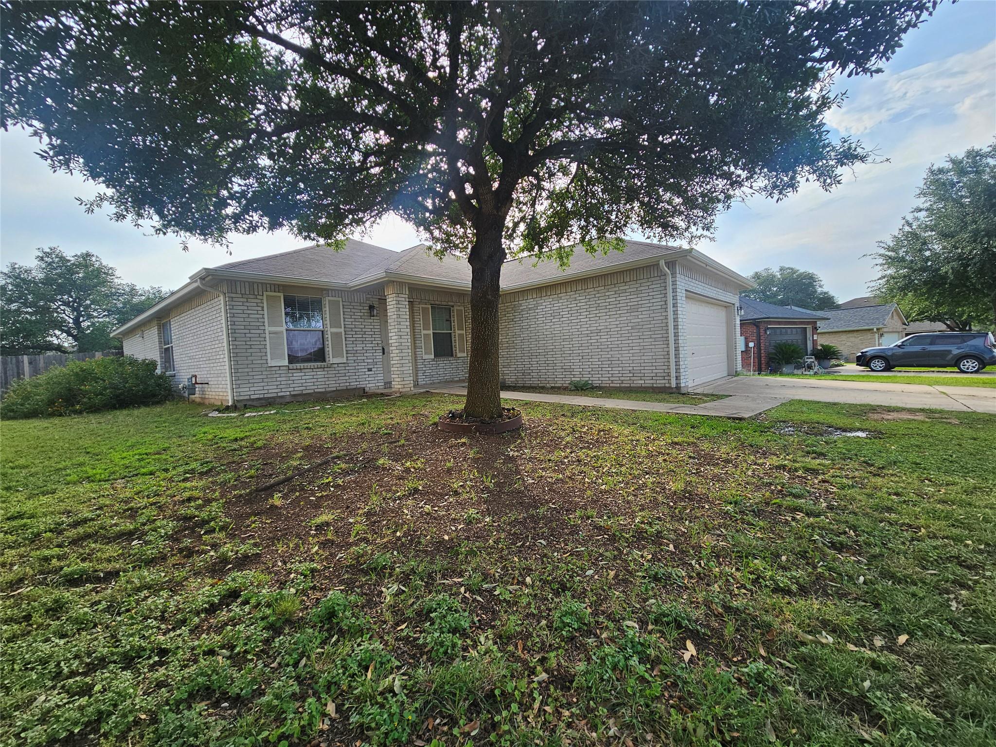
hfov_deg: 106.2
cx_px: 498
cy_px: 374
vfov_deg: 89.9
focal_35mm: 13
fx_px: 374
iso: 50
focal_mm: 2.2
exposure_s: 1/765
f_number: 2.2
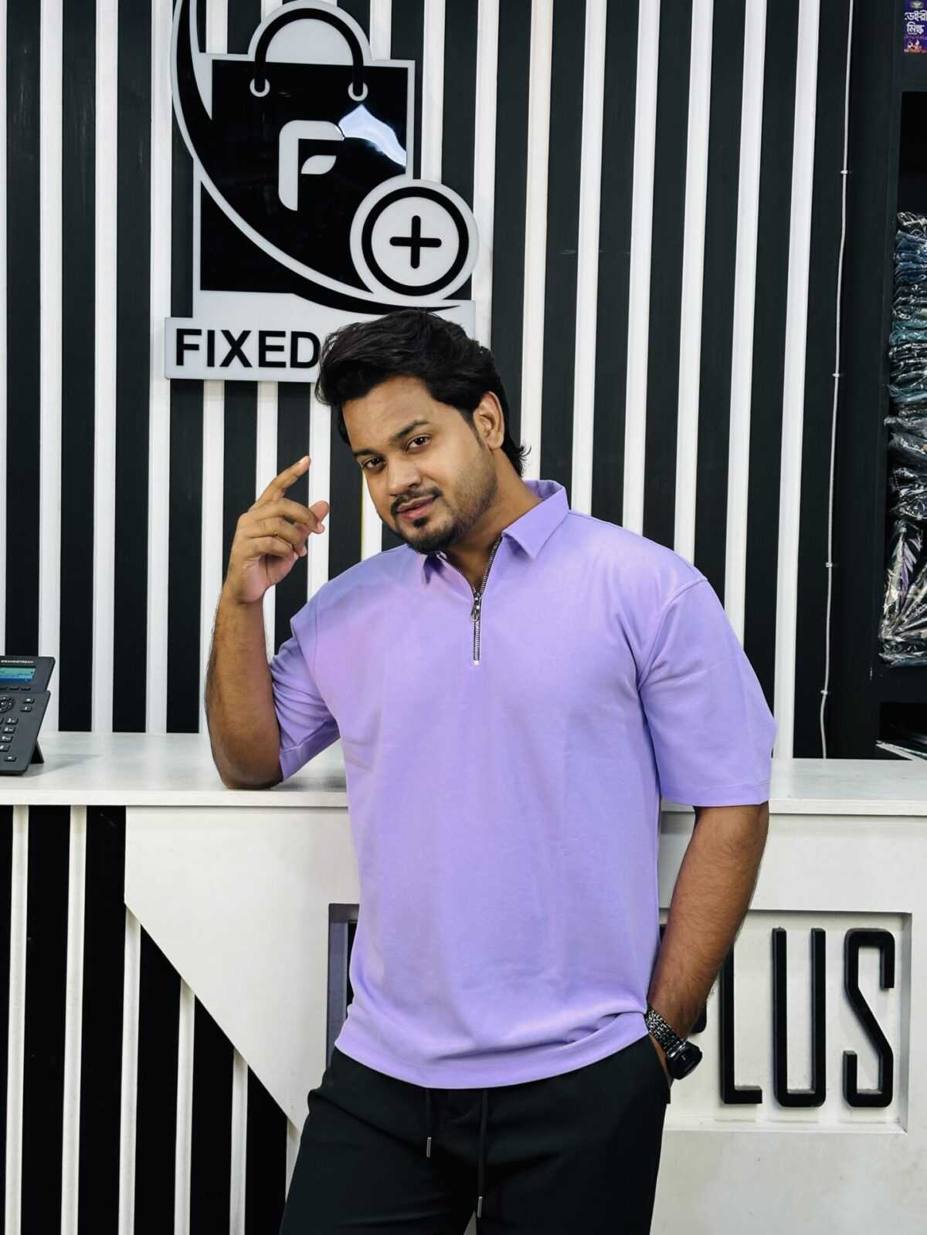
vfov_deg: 39.7
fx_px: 1714
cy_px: 618
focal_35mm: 48
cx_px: 464
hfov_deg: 30.3
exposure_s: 1/100
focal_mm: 6.86
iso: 50
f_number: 1.78
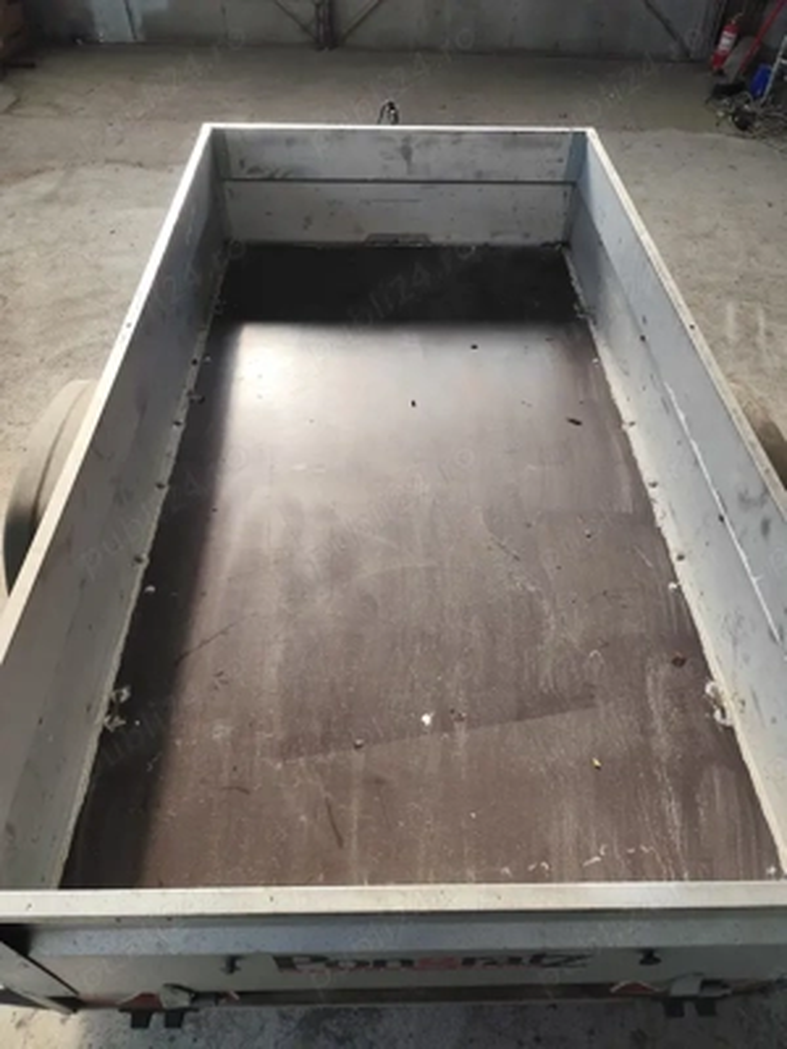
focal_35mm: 23
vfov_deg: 73.9
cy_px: 524
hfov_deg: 58.9
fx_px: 697
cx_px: 394
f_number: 1.65
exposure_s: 1/100
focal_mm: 6.14
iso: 64
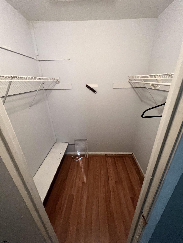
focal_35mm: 13
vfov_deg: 106.2
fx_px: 92
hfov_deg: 89.9
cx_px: 92
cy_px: 122
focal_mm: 1.57
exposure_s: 1/60
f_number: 1.8
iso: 500
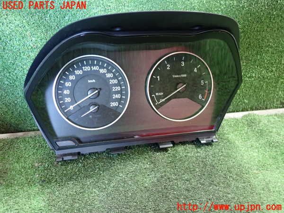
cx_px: 142
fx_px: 246
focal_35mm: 30
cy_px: 106
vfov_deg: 46.8
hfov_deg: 60.0
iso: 800
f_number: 2.3
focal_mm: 5.4
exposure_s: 1/25
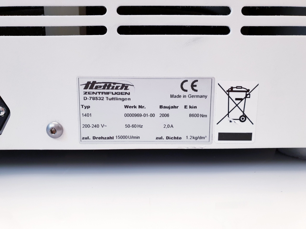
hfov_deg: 67.3
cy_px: 114
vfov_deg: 53.1
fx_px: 230
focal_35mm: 26
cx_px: 153
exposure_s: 1/50
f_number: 2.4
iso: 200
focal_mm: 4.3
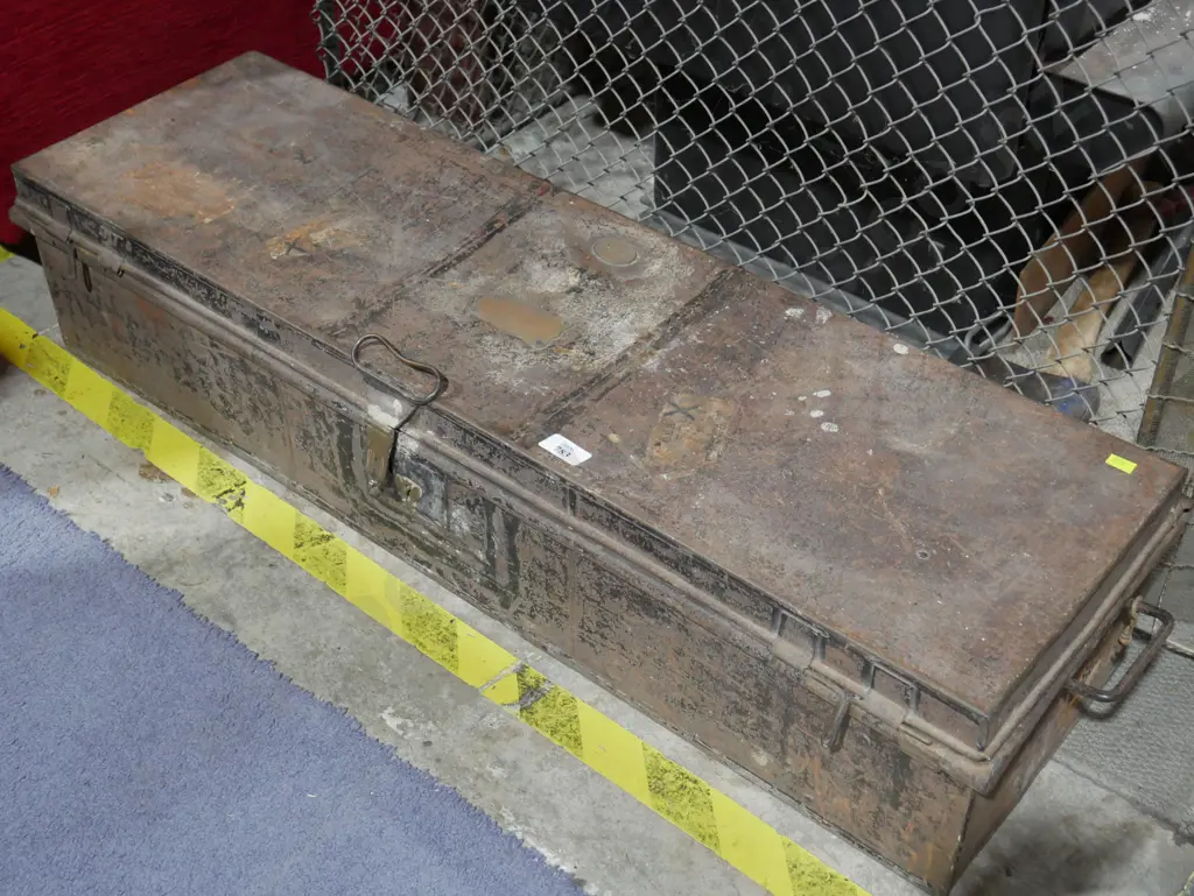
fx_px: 1656
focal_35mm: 48
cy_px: 448
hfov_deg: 39.6
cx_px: 597
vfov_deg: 30.3
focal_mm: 24
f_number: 5.2
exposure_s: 1/60
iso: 1600
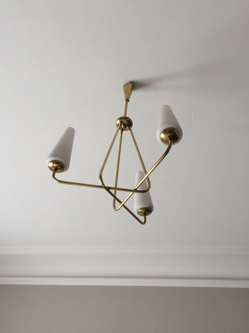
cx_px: 124
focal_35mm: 29
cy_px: 166
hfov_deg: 48.2
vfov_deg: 61.7
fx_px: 278
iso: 64
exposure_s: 1/100
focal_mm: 4.15
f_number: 2.2
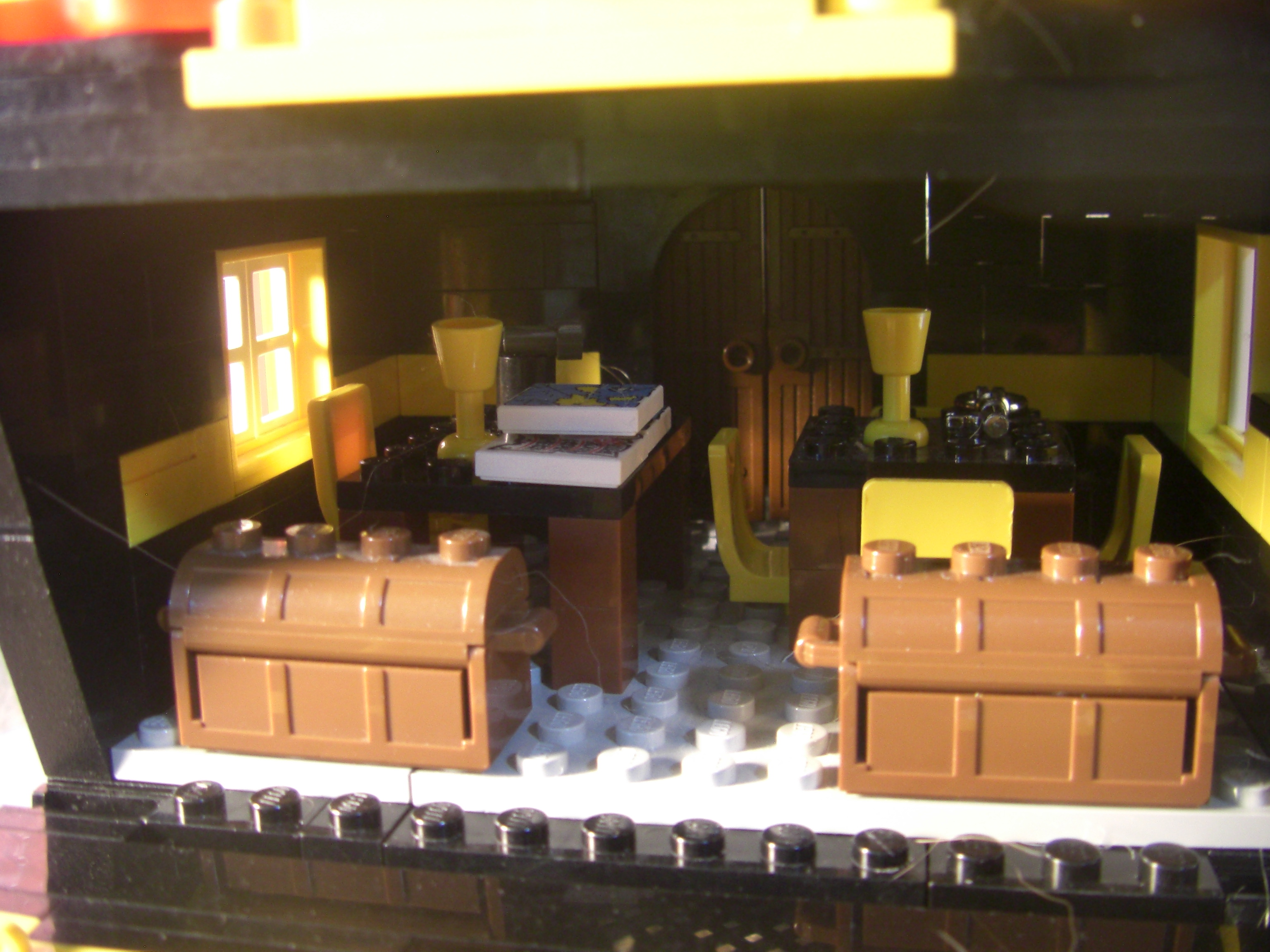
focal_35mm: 38
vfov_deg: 37.7
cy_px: 476
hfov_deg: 49.0
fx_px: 1394
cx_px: 635
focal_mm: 6.3
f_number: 3.4
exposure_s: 1/8
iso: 200
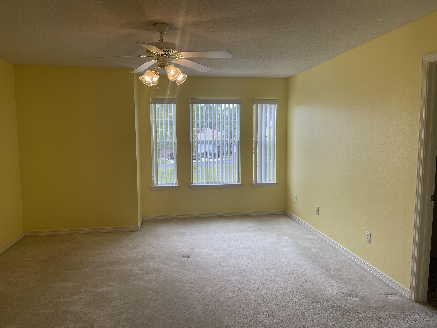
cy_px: 164
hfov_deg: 67.3
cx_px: 218
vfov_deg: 53.1
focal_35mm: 26
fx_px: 328
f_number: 1.6
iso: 32
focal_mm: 5.1
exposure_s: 1/153
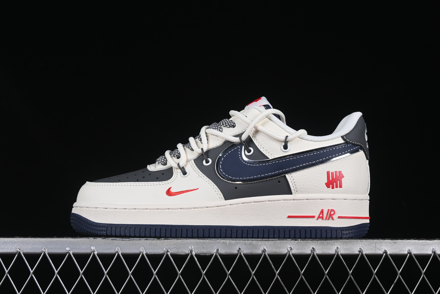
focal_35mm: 75
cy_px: 147
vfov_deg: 18.2
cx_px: 220
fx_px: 917
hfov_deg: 27.0
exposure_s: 1/80
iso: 160
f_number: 8
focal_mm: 50
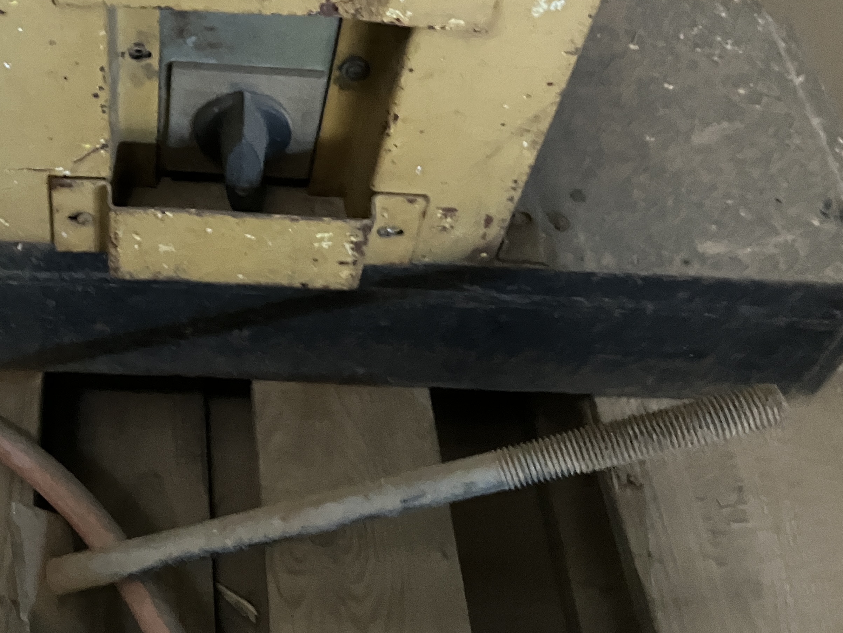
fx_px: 1145
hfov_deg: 39.5
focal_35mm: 47
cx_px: 224
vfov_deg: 30.2
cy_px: 139
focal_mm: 3.99
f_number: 1.8
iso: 640
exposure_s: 1/22
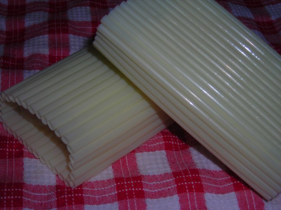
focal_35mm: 77
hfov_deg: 25.3
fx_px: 625
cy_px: 105
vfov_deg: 19.1
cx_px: 140
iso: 50
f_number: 8.4
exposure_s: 1/60.1
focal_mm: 12.7
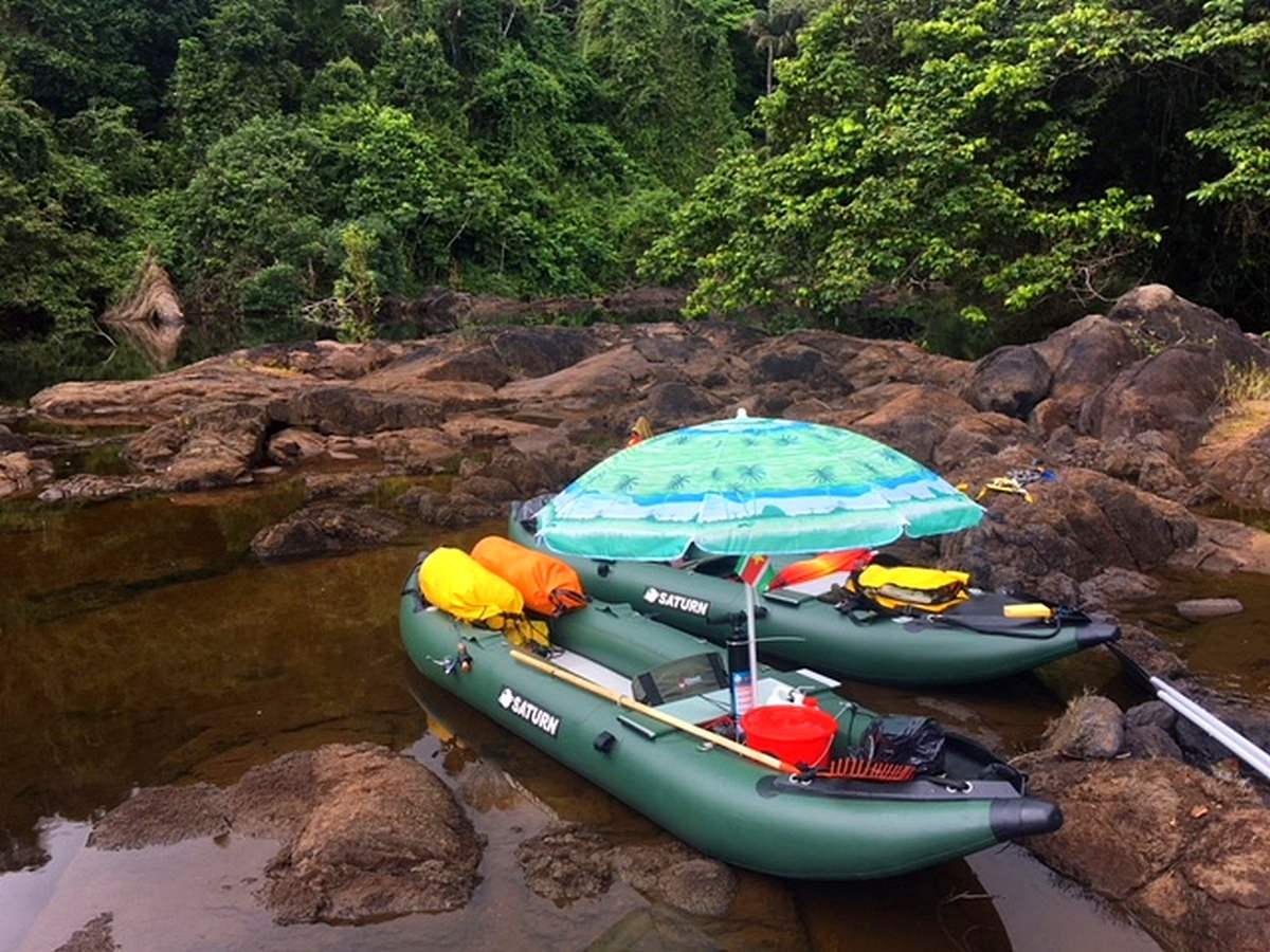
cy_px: 476
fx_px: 1064
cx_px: 635
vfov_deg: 48.2
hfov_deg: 61.7
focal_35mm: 29
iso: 25
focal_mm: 4.15
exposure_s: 1/314
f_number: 2.2
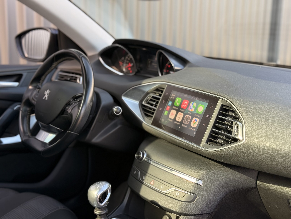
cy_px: 110
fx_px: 404
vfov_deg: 30.3
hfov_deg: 39.7
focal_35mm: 48
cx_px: 146
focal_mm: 6.76
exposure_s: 1/164
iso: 64
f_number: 1.78
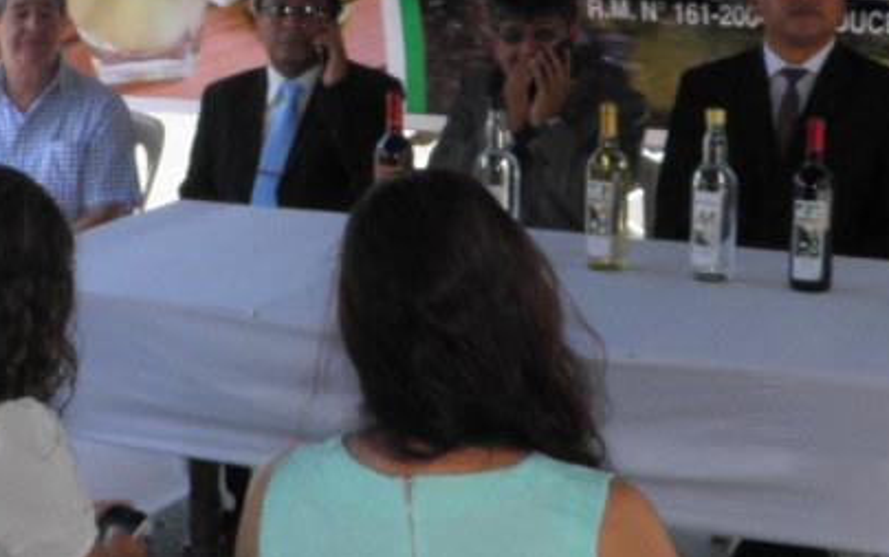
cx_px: 218
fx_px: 2279
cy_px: 112
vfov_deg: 13.9
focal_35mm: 94
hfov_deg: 21.9
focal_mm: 4.9
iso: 50
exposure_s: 1/60
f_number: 5
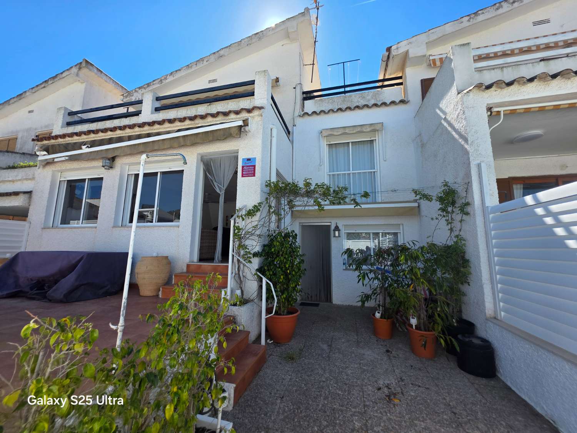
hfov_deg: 106.2
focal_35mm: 13
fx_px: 217
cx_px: 288
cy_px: 216
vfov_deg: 89.9
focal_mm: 2.2
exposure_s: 1/1061
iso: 40
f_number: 1.9
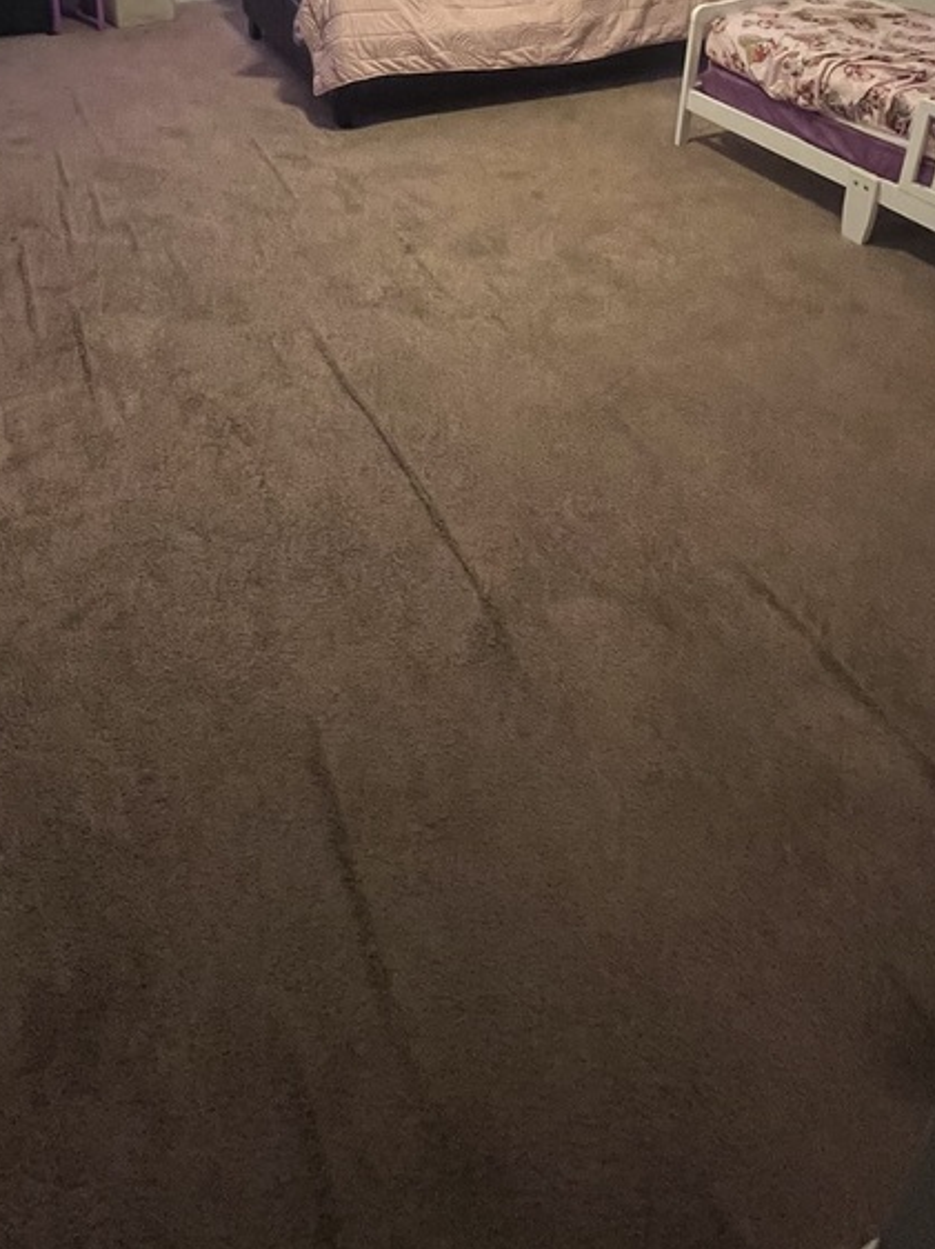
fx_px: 901
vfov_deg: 57.9
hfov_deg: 54.0
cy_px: 93
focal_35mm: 25
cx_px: 333
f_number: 1.8
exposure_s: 1/60
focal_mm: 1.57
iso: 640
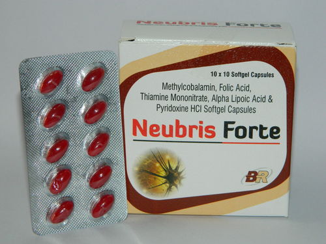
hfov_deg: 19.1
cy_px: 122
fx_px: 970
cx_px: 163
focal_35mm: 103
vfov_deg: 14.4
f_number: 4.5
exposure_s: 1/60
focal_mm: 18.6
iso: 200
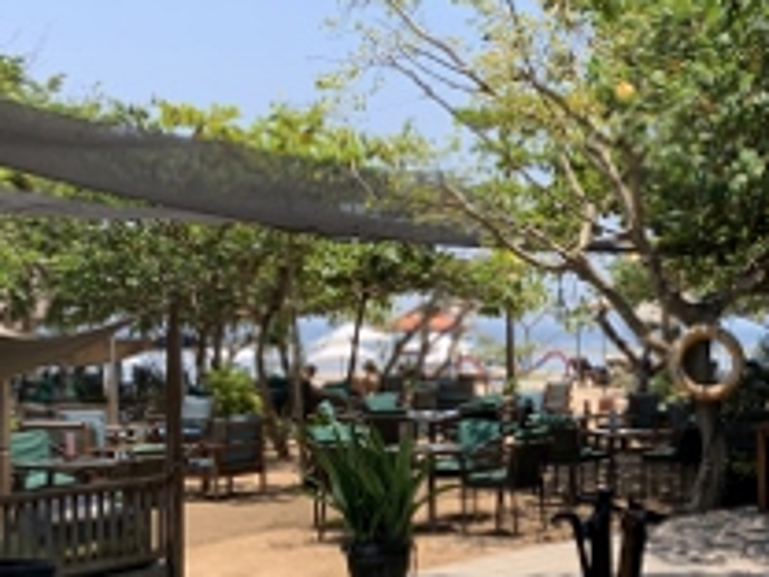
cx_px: 653
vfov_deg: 23.6
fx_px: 1377
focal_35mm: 62
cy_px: 346
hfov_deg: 30.2
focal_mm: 4.25
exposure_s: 1/1149
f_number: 1.8
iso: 25
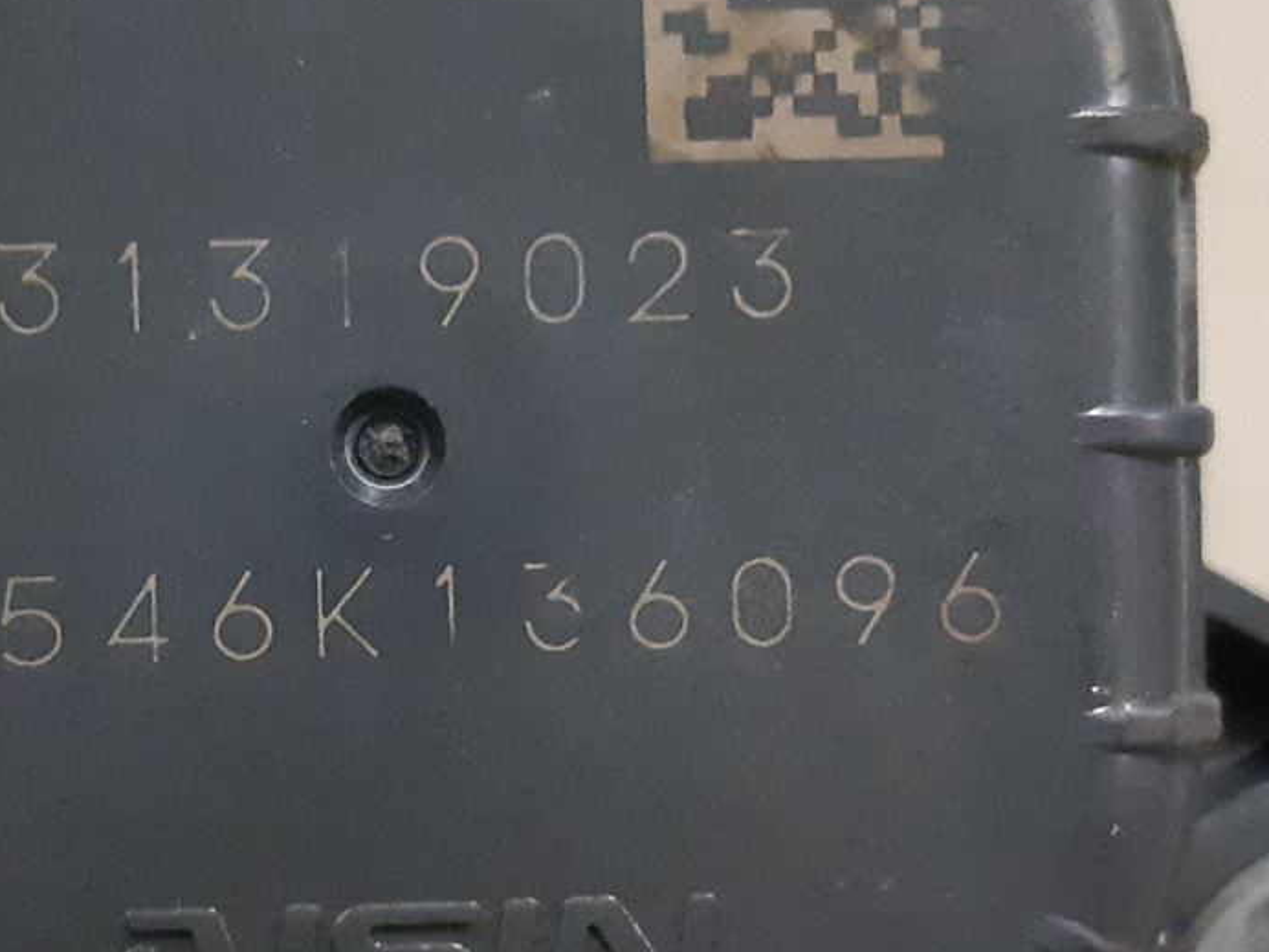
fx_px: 2823
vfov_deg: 19.1
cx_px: 374
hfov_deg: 25.1
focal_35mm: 77
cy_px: 530
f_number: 1.7
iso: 800
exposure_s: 1/152
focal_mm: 3.93
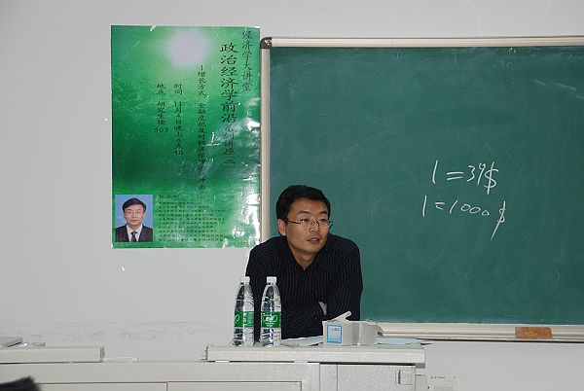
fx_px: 1901
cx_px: 292
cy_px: 196
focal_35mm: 117
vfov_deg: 11.8
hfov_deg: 17.5
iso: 400
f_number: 5.6
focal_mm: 78
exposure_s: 1/60
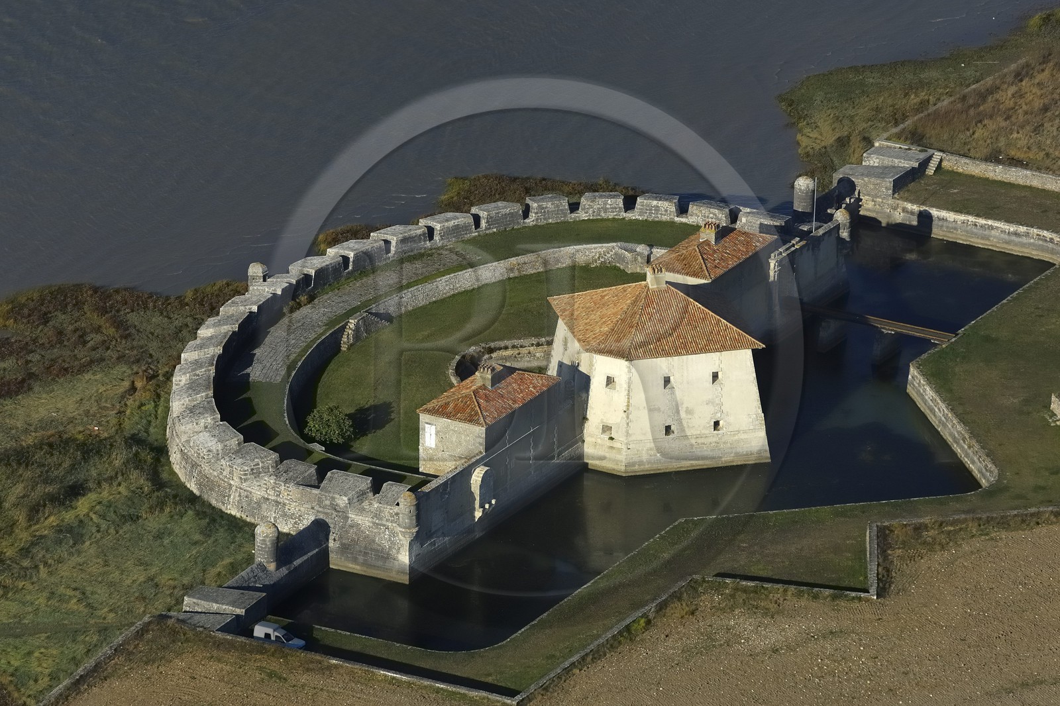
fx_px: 7727
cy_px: 353
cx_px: 530
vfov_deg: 5.2
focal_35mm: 262
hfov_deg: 7.8
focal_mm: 175
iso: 100
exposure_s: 1/1000
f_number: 5
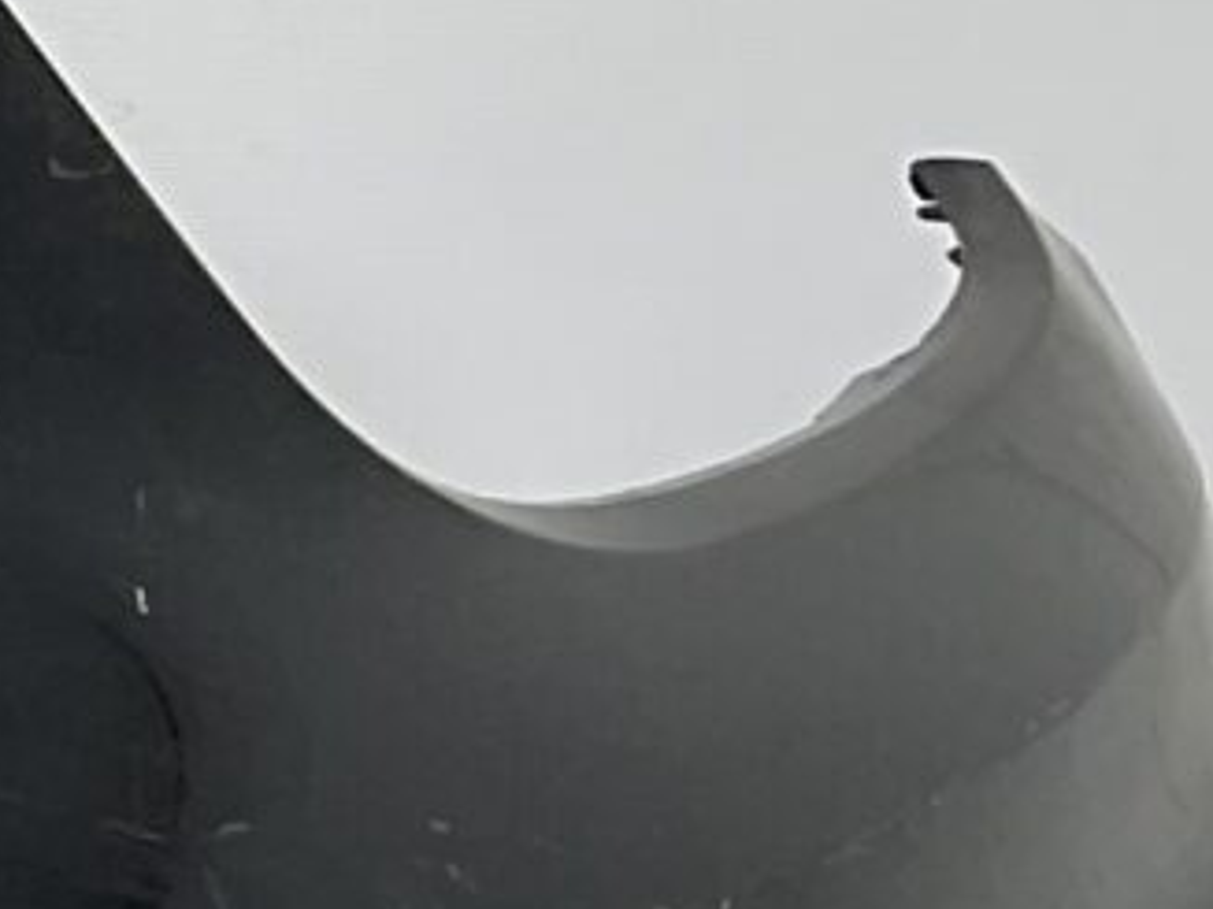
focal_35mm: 227
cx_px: -2879
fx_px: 7952
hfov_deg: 7.3
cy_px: 597
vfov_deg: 6.5
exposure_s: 1/124
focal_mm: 3
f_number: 1.8
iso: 16
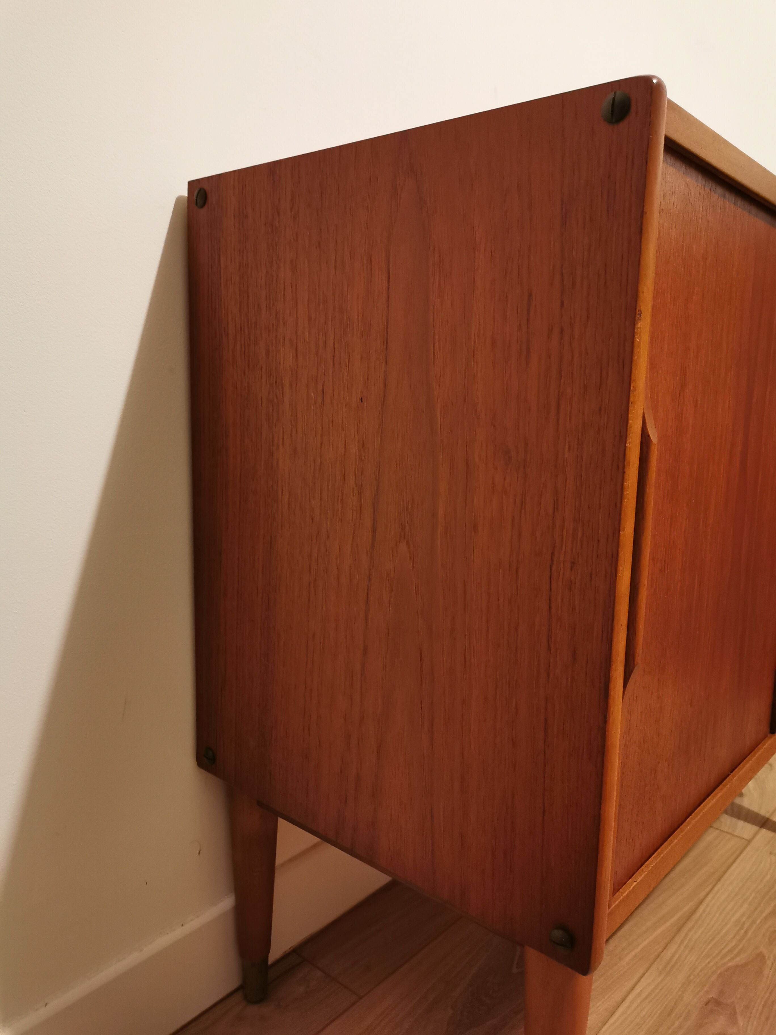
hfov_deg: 51.4
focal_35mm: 27
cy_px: 518
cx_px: 388
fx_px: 807
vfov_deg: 65.3
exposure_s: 1/33.3
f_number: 1.8
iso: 500
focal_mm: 5.58
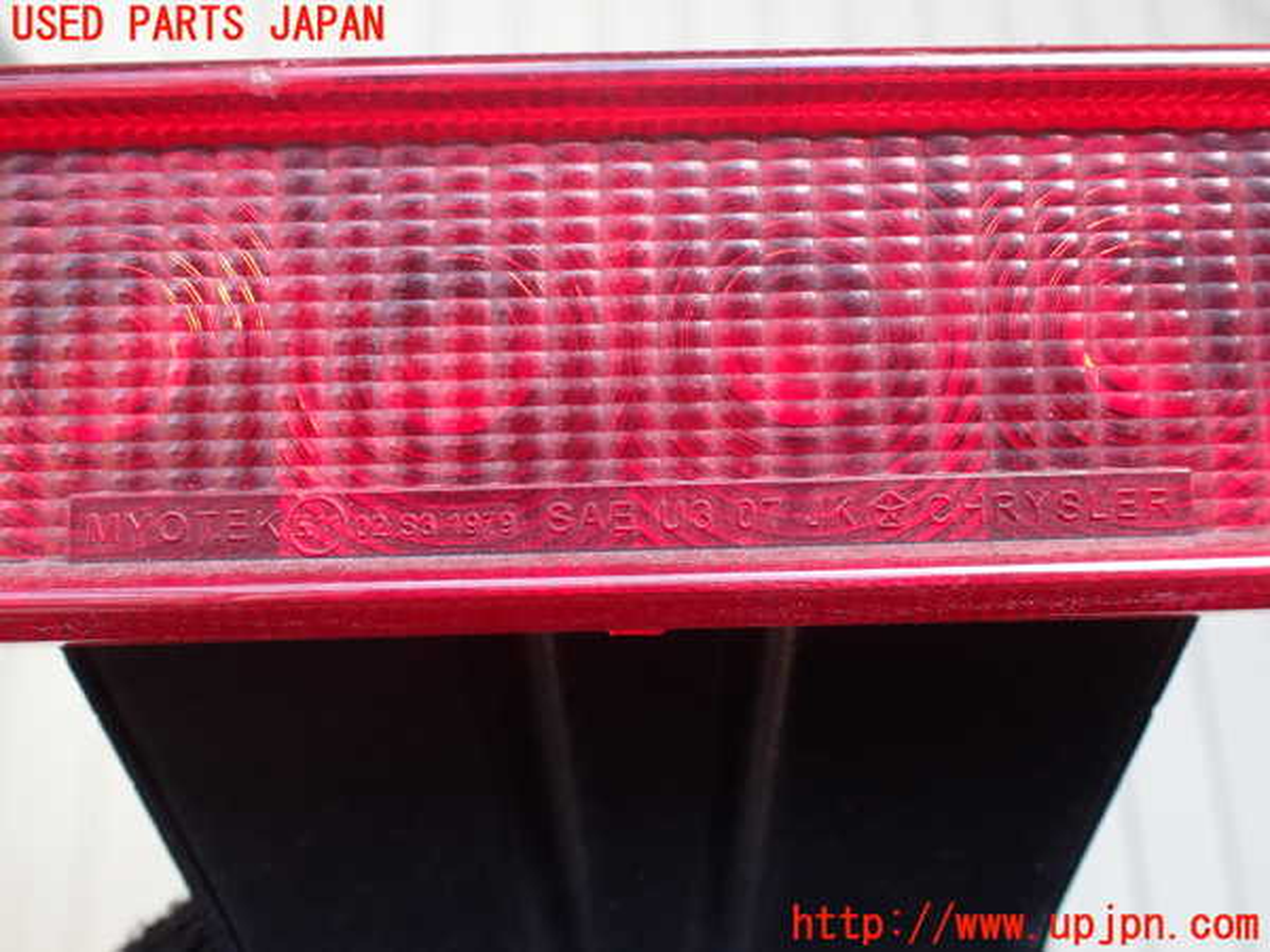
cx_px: 635
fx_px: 1101
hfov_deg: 60.0
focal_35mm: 30
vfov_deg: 46.8
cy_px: 476
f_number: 2.3
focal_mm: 5.4
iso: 160
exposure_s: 1/125
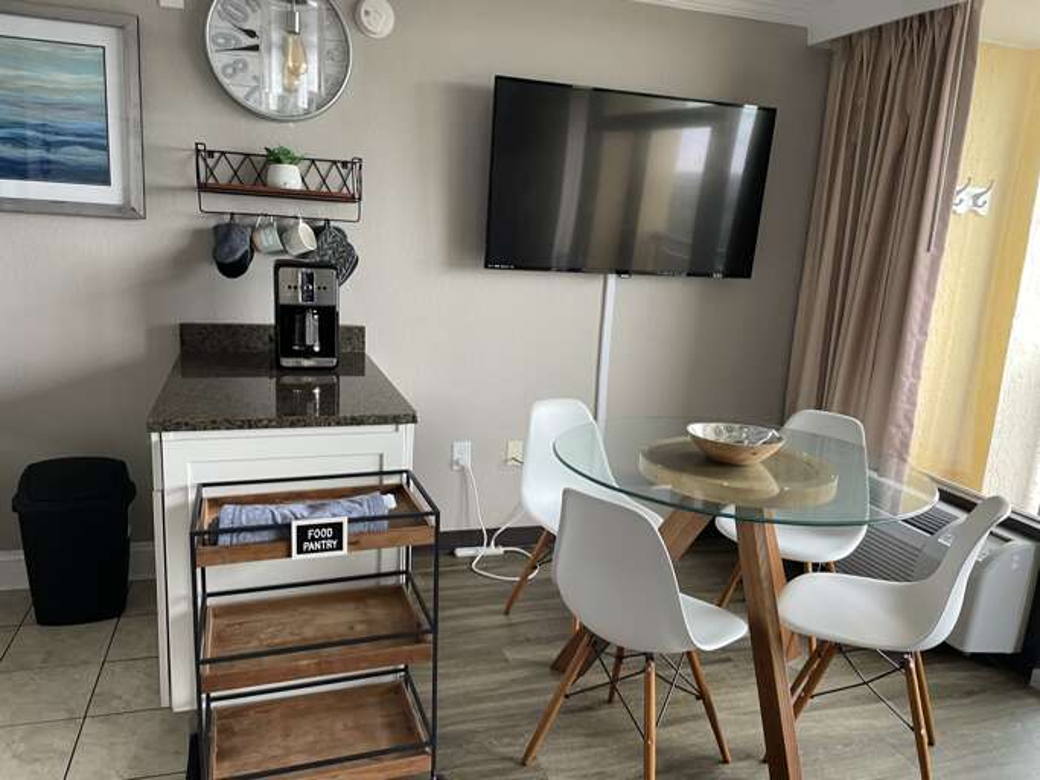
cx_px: 520
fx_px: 781
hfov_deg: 67.3
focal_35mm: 26
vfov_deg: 53.0
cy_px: 390
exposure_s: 1/60
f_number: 1.6
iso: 125
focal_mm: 4.2
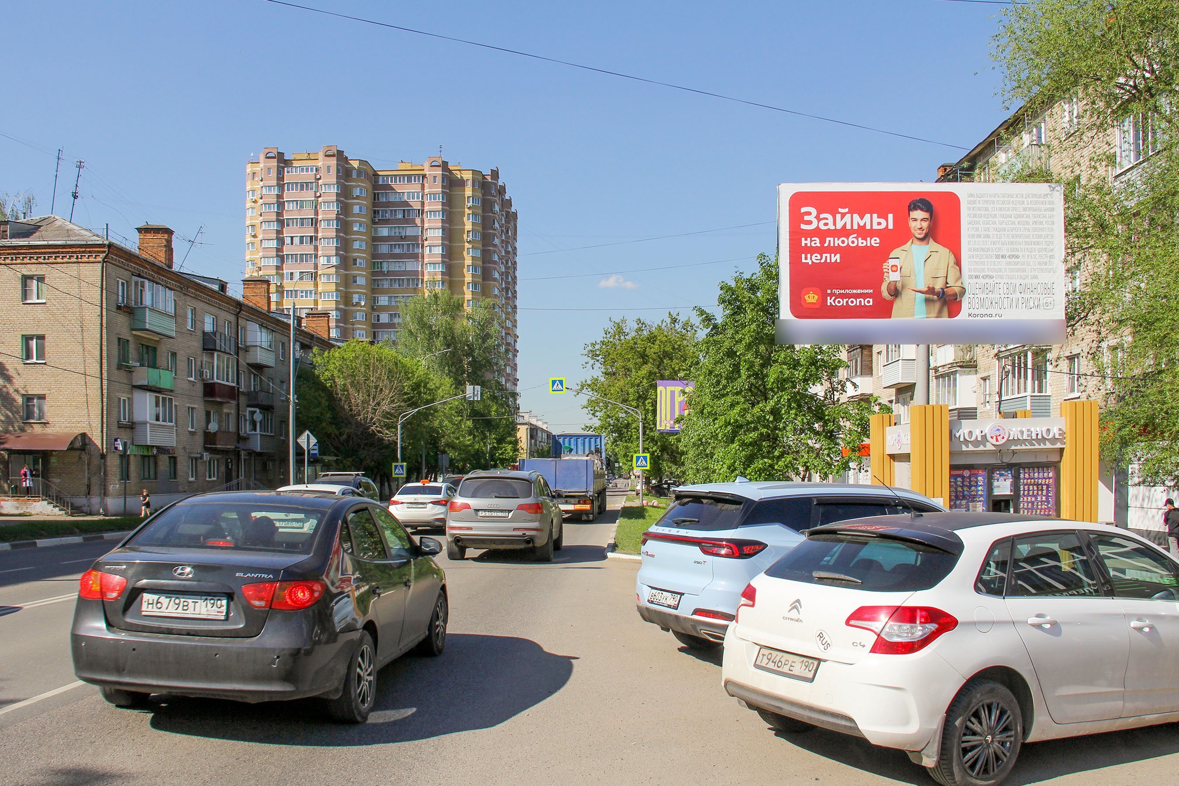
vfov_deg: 25.1
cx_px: 590
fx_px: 1768
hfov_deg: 36.9
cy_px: 393
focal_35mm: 54
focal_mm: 18
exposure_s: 1/320
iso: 100
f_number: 9
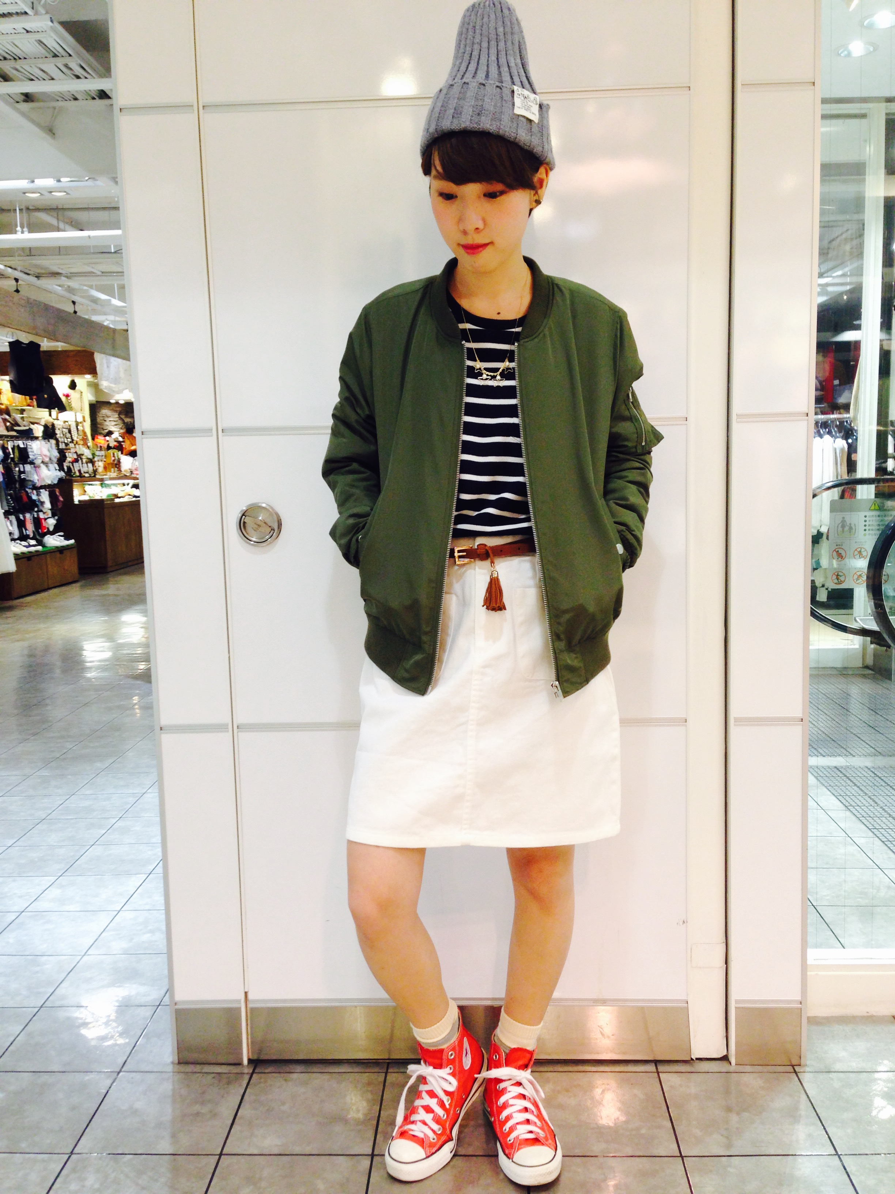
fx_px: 1138
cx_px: 448
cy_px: 597
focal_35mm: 33
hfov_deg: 42.9
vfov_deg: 55.4
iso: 80
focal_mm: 4.12
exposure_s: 1/20
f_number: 2.4
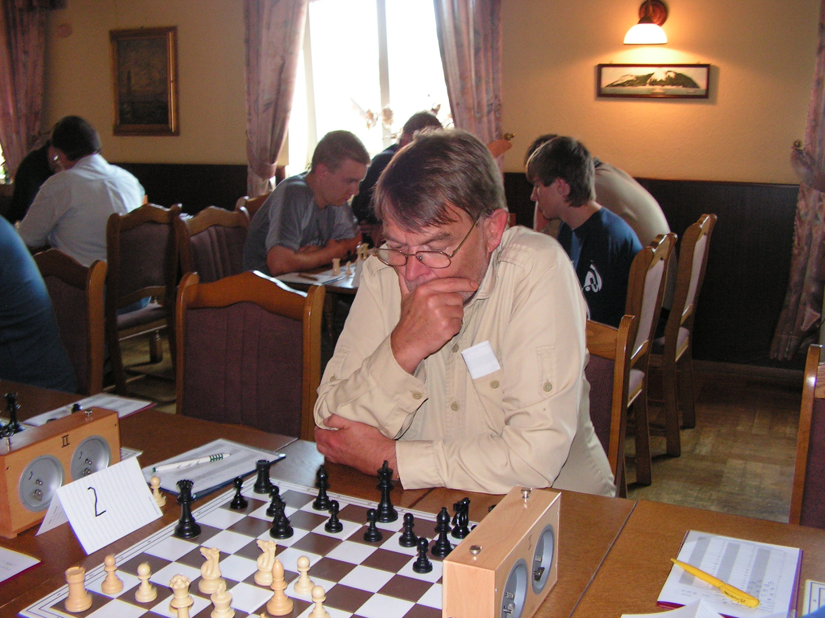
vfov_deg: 38.7
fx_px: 882
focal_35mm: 37
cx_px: 412
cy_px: 309
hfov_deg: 50.1
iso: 200
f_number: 3.2
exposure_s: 1/40
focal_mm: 6.2
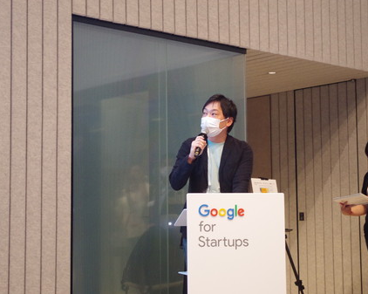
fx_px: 892
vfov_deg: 18.7
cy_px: 147
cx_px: 220
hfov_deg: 23.3
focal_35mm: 82
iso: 3200
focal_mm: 47.5
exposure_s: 1/50
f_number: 5.6
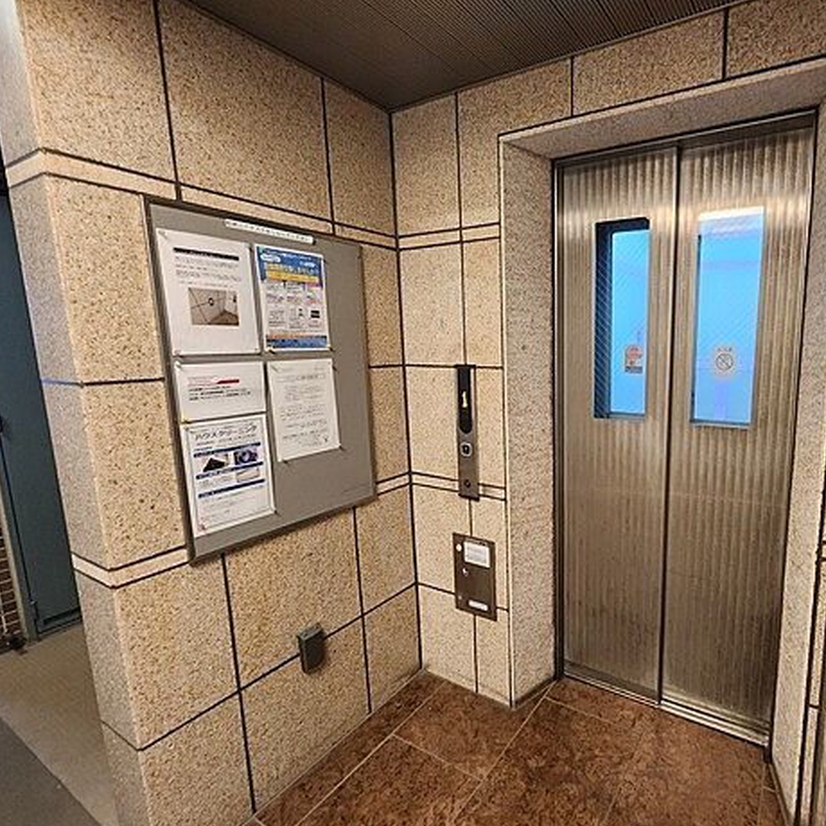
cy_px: 418
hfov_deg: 84.1
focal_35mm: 16
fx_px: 432
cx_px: 557
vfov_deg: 87.4
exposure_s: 1/25
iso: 800
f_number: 2.2
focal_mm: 2.2
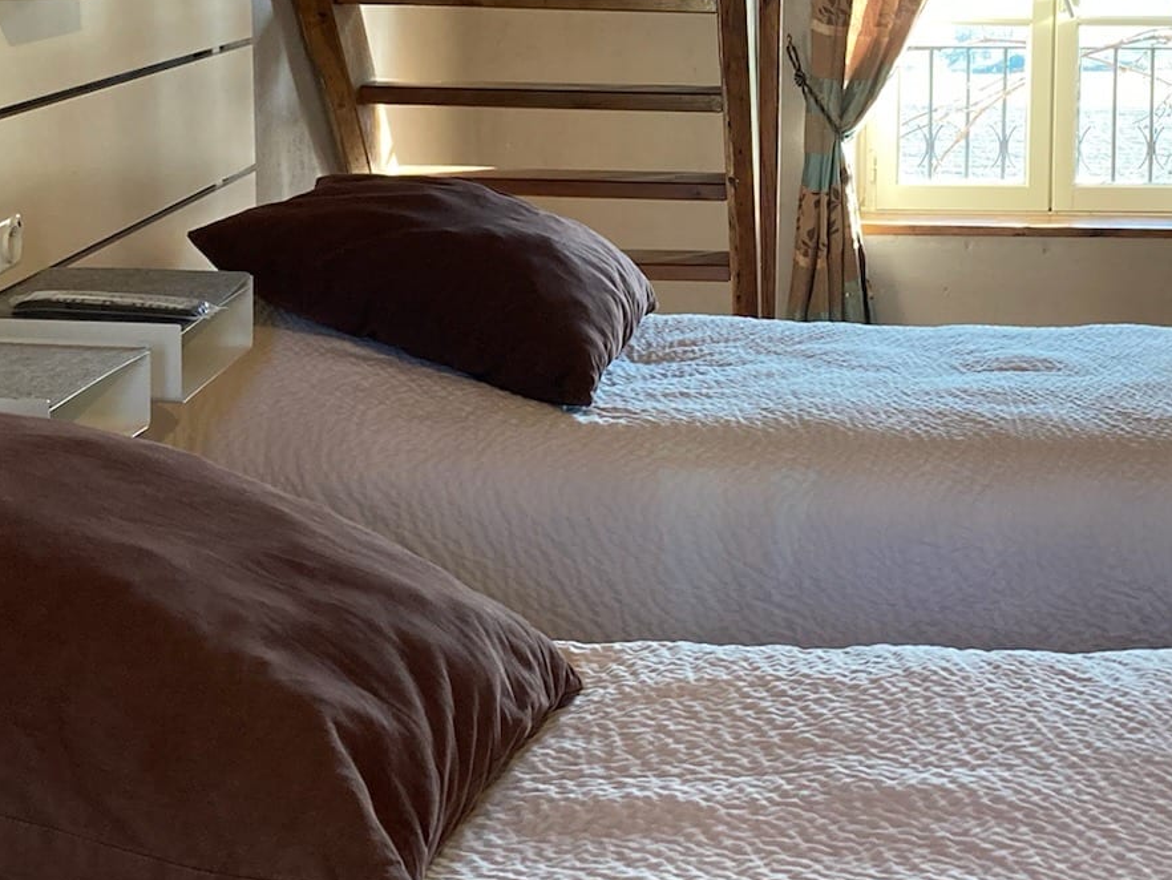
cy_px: 164
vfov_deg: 22.3
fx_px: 2201
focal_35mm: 65
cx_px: 951
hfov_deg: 29.1
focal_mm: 3.99
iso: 80
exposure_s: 1/50
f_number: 1.8
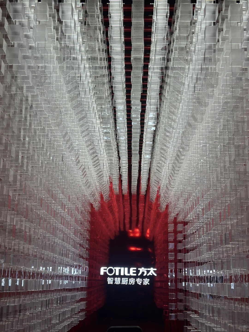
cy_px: 166
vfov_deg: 39.7
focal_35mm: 48
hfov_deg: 30.3
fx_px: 460
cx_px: 124
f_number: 1.78
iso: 80
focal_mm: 6.86
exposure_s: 1/258
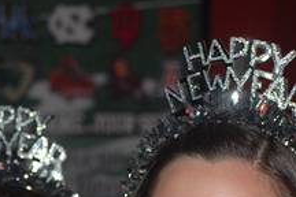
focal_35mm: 210
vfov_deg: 6.5
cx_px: 77
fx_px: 1729
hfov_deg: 9.8
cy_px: 245
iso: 400
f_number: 4
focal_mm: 55
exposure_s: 1/60
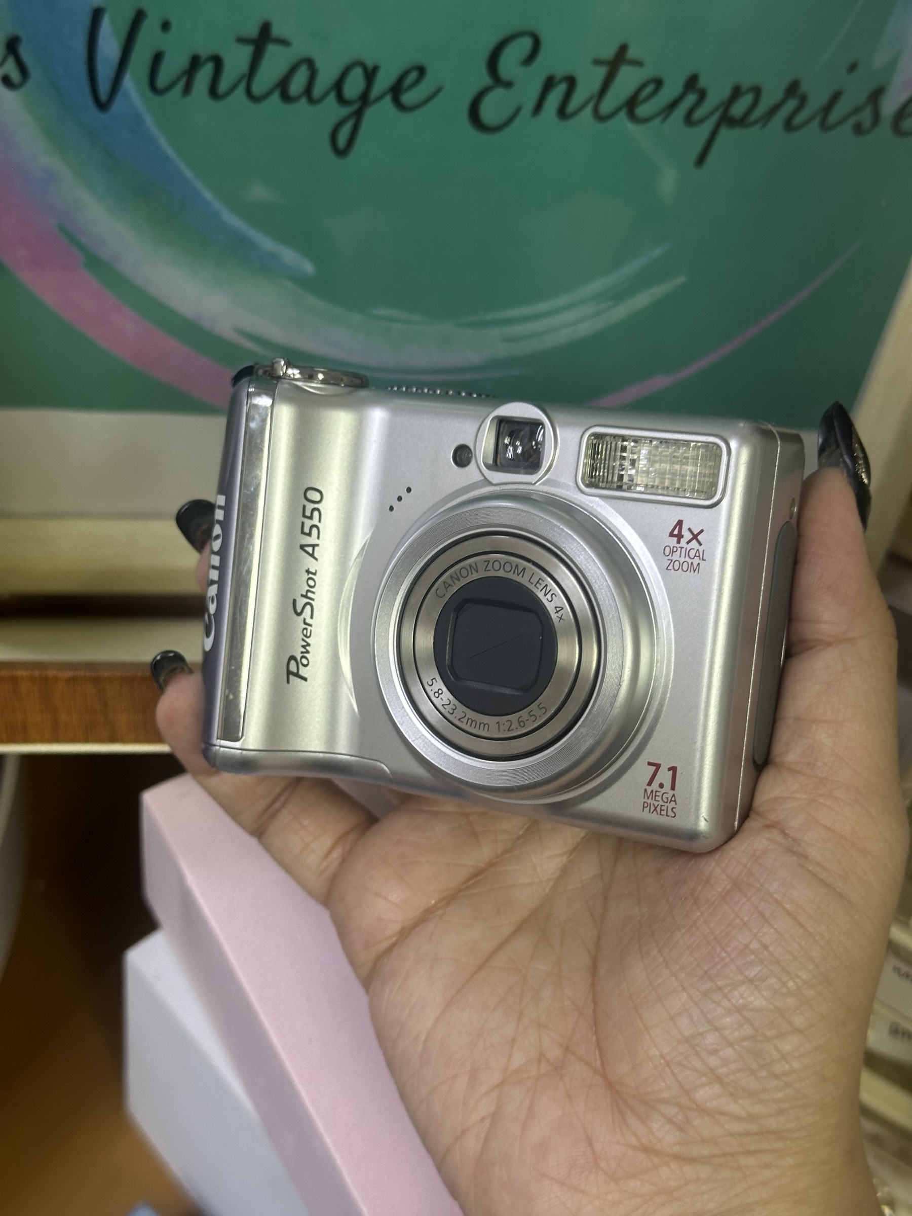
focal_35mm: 48
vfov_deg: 39.7
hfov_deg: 30.3
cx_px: 456
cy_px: 608
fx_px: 1686
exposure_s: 1/50
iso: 125
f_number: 1.78
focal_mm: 6.86
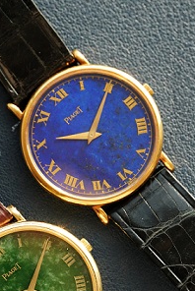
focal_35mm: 157
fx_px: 1273
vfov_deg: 13.0
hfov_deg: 8.8
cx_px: 68
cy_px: 216
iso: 6400
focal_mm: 105
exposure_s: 1/250
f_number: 7.1
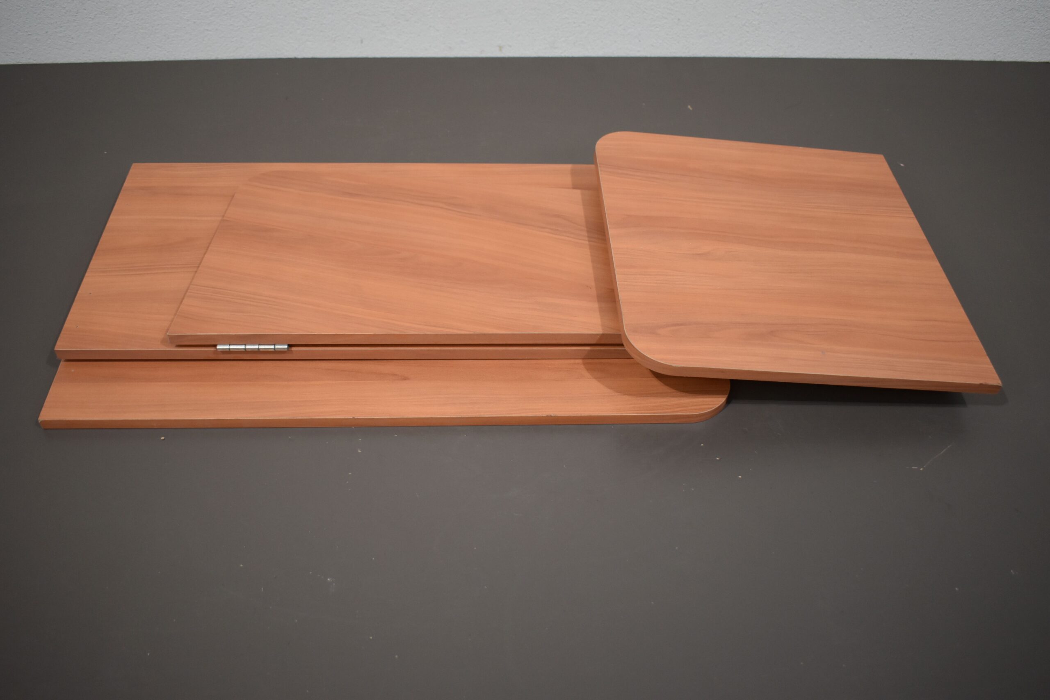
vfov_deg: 40.0
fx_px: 962
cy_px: 350
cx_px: 525
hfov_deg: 57.2
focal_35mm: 33
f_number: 3.8
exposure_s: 1/250
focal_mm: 22
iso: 720
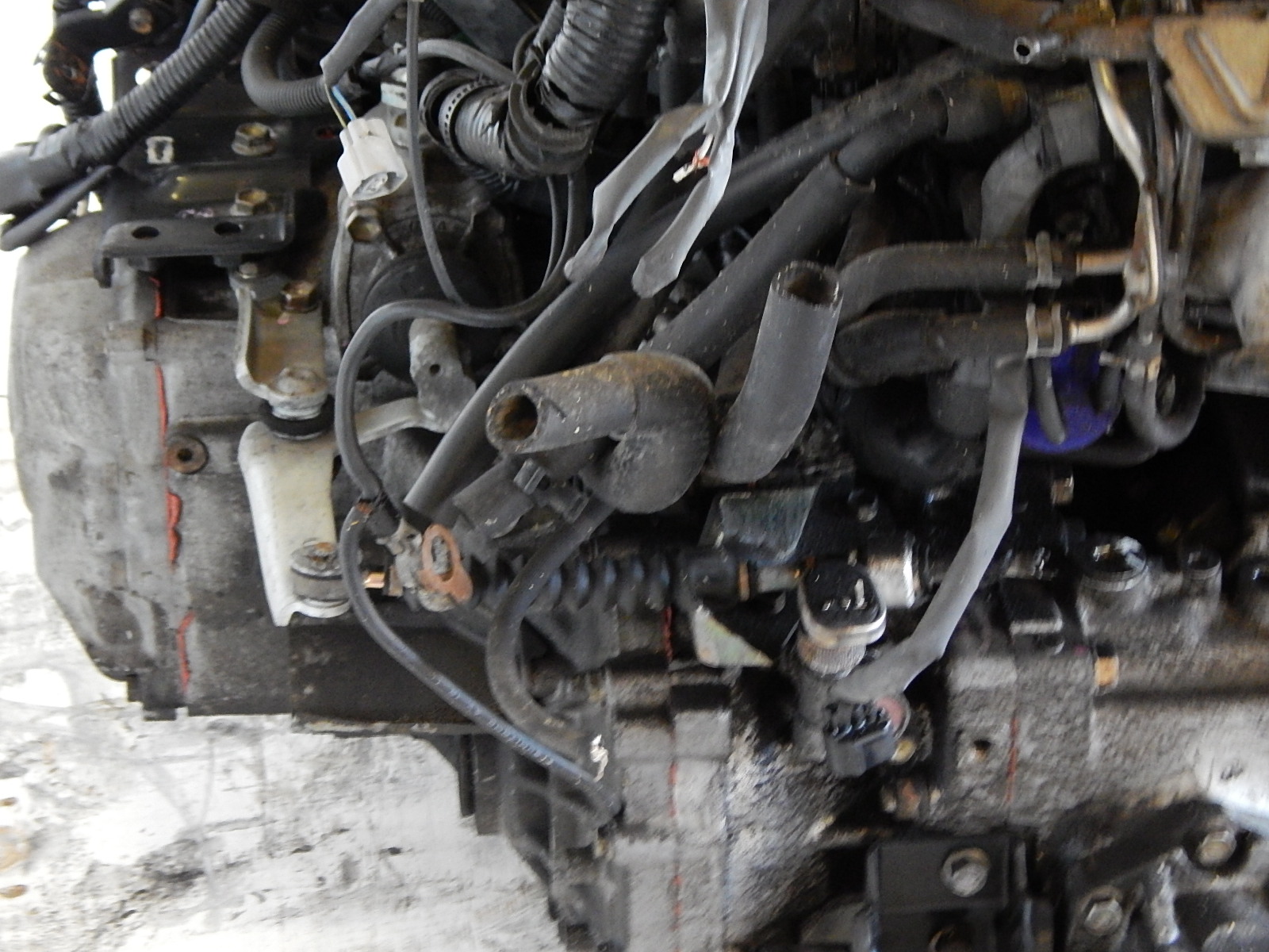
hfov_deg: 20.9
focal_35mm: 94
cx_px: 634
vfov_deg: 15.7
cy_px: 476
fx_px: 3446
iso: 800
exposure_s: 1/6
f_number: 4.4
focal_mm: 16.6
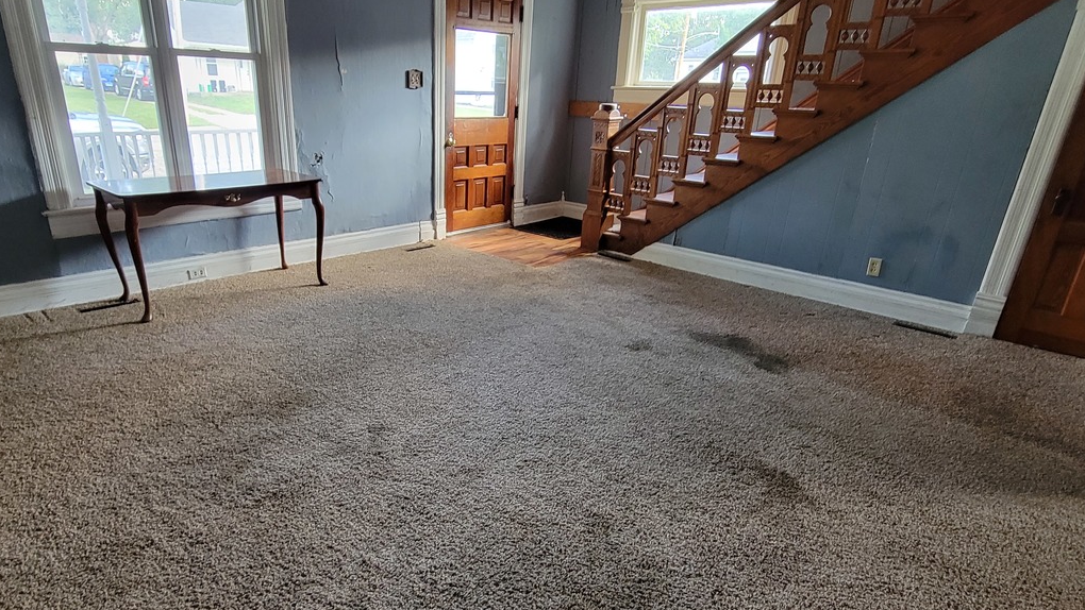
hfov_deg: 86.1
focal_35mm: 20
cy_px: 342
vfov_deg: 55.7
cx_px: 465
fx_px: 575
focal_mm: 2.2
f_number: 2.2
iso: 320
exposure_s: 1/30
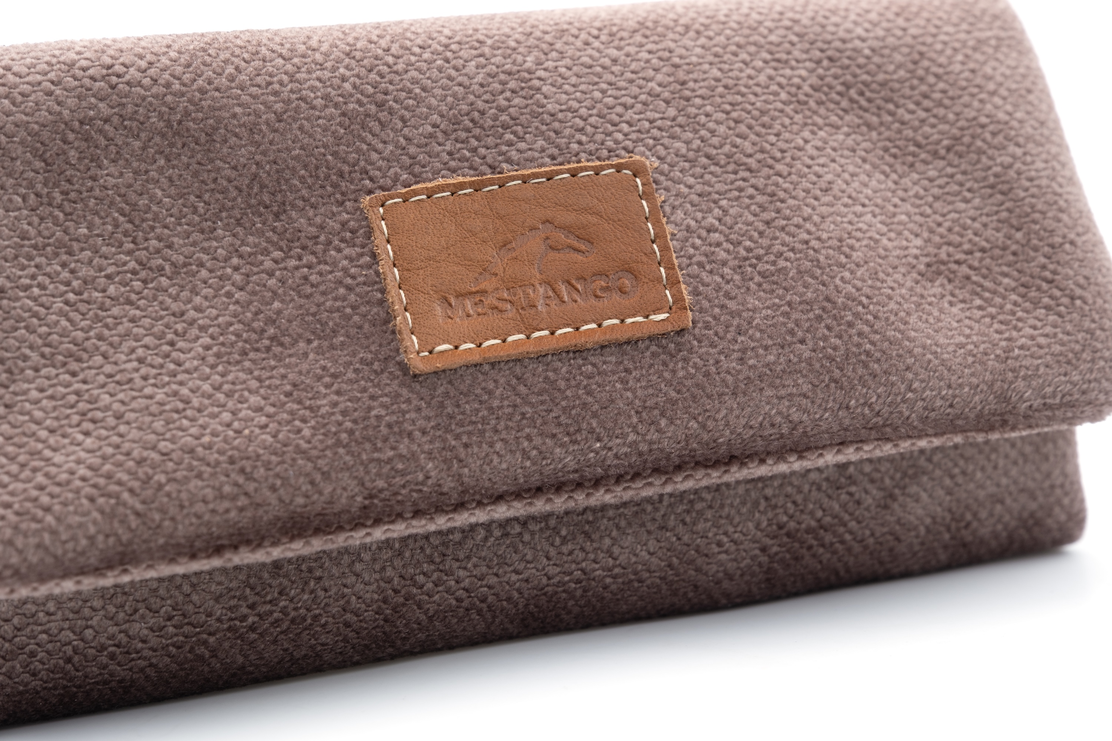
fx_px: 2316
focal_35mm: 75
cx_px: 556
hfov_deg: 27.0
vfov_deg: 18.2
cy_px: 370
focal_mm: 50
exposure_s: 1/5
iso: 125
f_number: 7.1
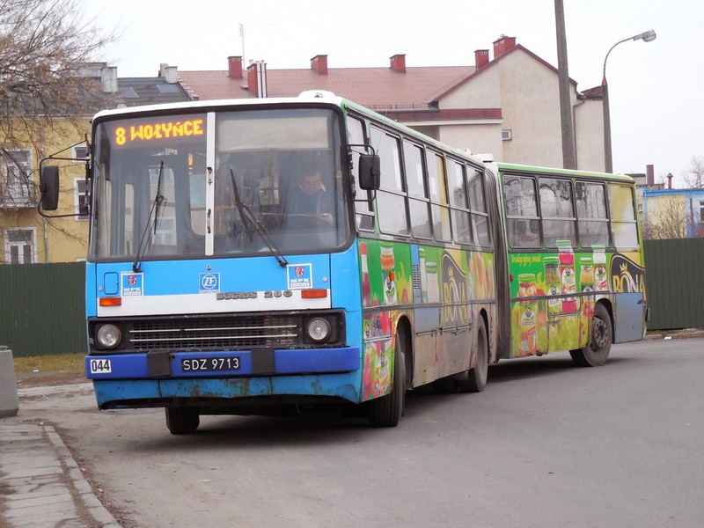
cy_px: 264
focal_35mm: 89
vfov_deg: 16.6
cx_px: 352
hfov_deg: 22.0
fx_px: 1810
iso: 400
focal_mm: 16
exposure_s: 1/15
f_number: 4.6
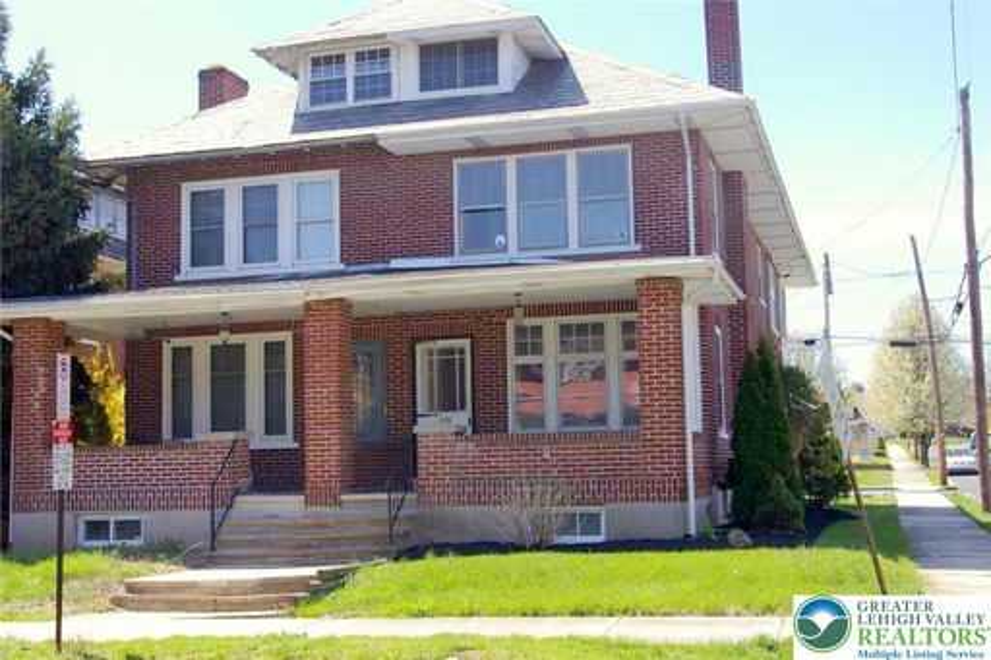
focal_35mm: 50
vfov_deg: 27.2
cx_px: 496
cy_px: 330
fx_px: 1362
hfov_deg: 40.0
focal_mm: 33
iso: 400
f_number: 8
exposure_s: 1/350
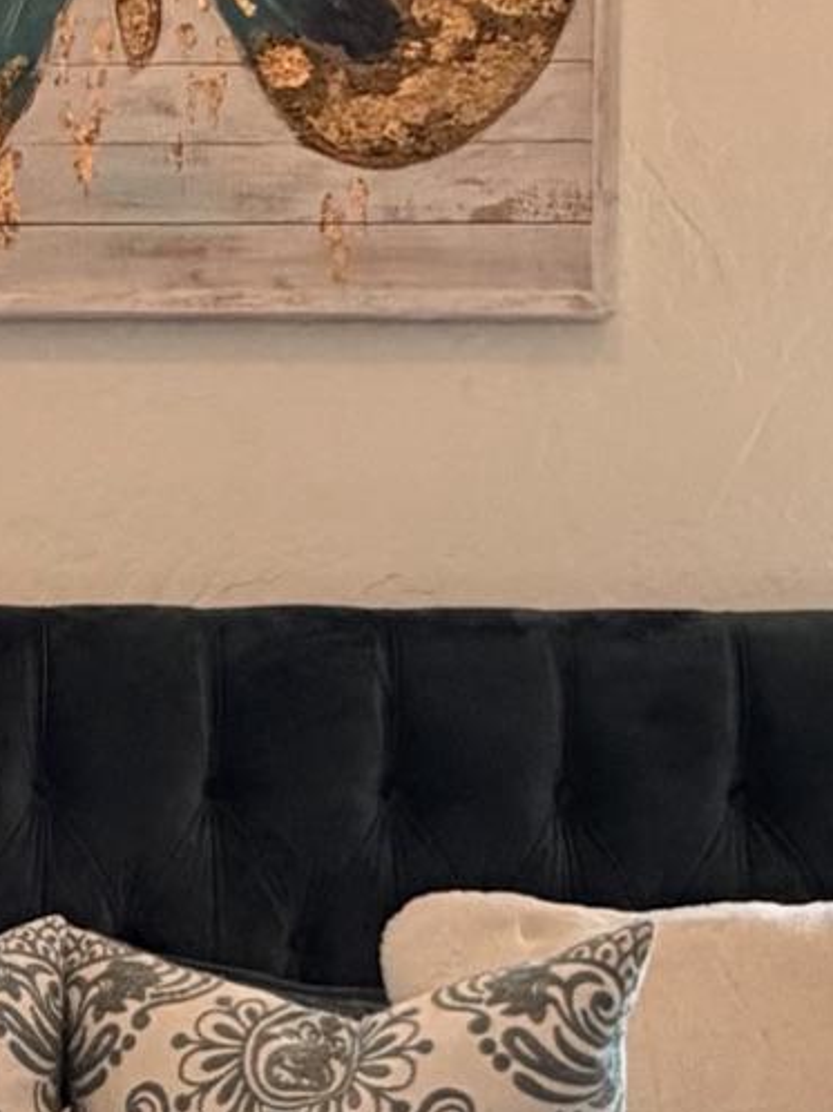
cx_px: 2
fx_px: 2408
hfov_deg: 19.1
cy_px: 923
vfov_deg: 25.5
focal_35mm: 75
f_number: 2.2
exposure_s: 1/60
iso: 320
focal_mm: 2.22
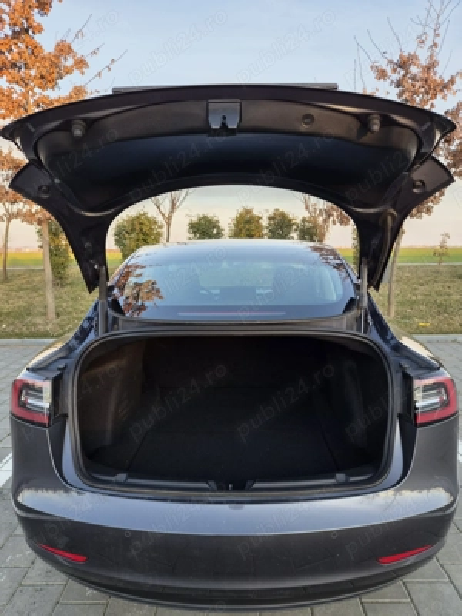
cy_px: 308
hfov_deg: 58.9
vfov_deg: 73.9
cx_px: 231
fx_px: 409
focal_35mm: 23
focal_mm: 5.4
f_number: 1.8
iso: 32
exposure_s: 1/180
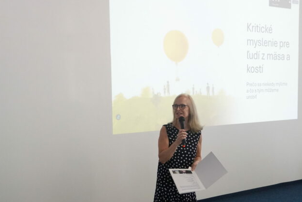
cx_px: 105
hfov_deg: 39.9
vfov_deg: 27.5
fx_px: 411
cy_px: 117
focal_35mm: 49
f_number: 4
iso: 4000
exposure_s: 1/160
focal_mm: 20
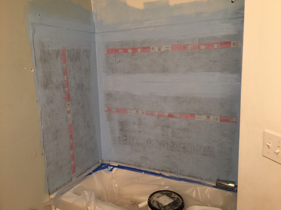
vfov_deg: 48.2
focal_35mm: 29
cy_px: 105
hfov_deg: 61.7
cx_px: 140
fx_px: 235
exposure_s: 1/15
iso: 80
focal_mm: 4.15
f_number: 2.2
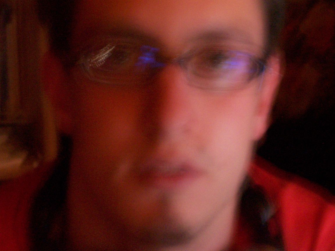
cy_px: 126
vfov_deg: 12.7
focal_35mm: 117
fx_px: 1132
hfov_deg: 16.8
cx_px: 168
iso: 400
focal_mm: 19.4
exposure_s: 3.2
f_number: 8
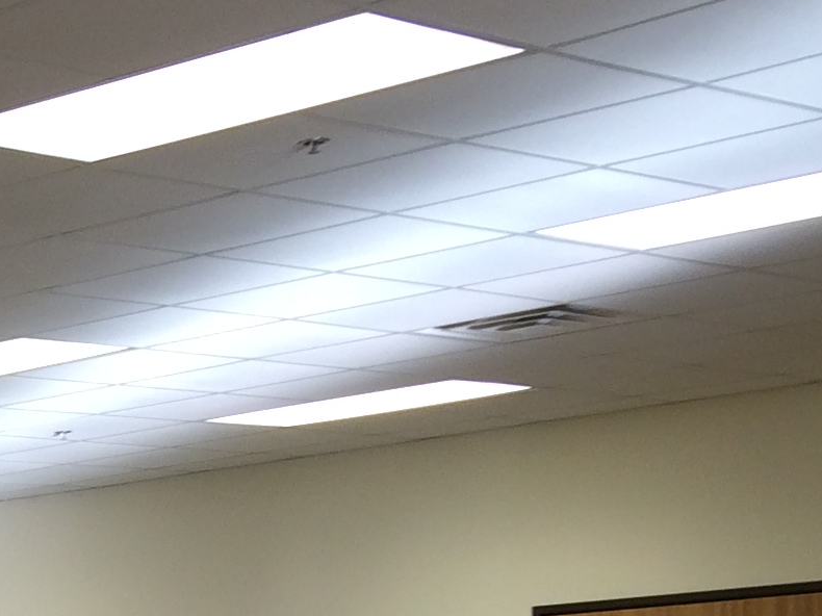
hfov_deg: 14.5
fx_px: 2944
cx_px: -503
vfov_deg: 11.2
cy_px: 1090
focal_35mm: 124
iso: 50
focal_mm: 4.12
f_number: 2.2
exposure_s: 1/60
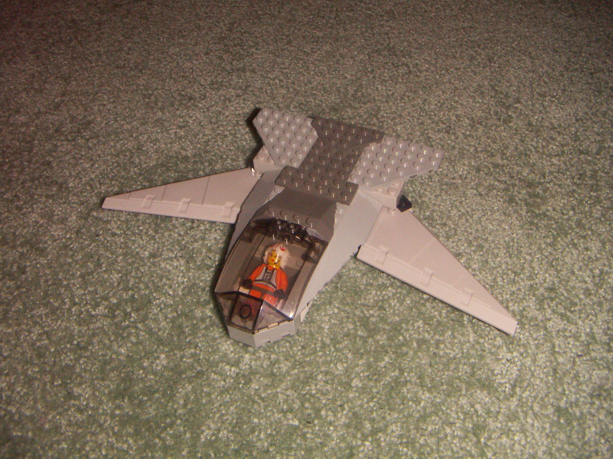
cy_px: 230
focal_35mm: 36
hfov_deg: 51.4
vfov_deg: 39.7
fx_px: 638
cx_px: 306
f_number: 6.7
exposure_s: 1/50
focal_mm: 4.7
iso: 200
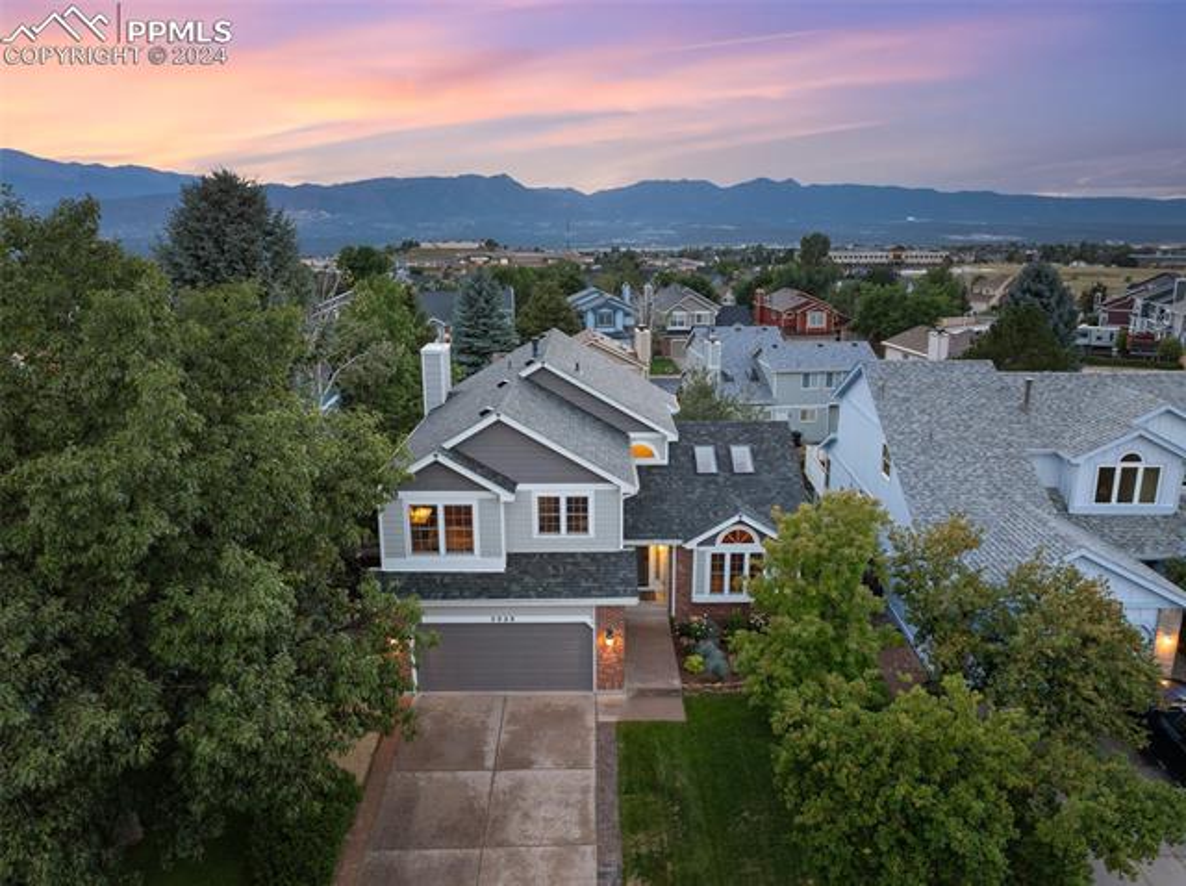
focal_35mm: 24
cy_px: 443
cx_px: 593
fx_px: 821
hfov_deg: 71.7
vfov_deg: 56.7
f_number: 2.8
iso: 230
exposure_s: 1/20
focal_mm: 12.29
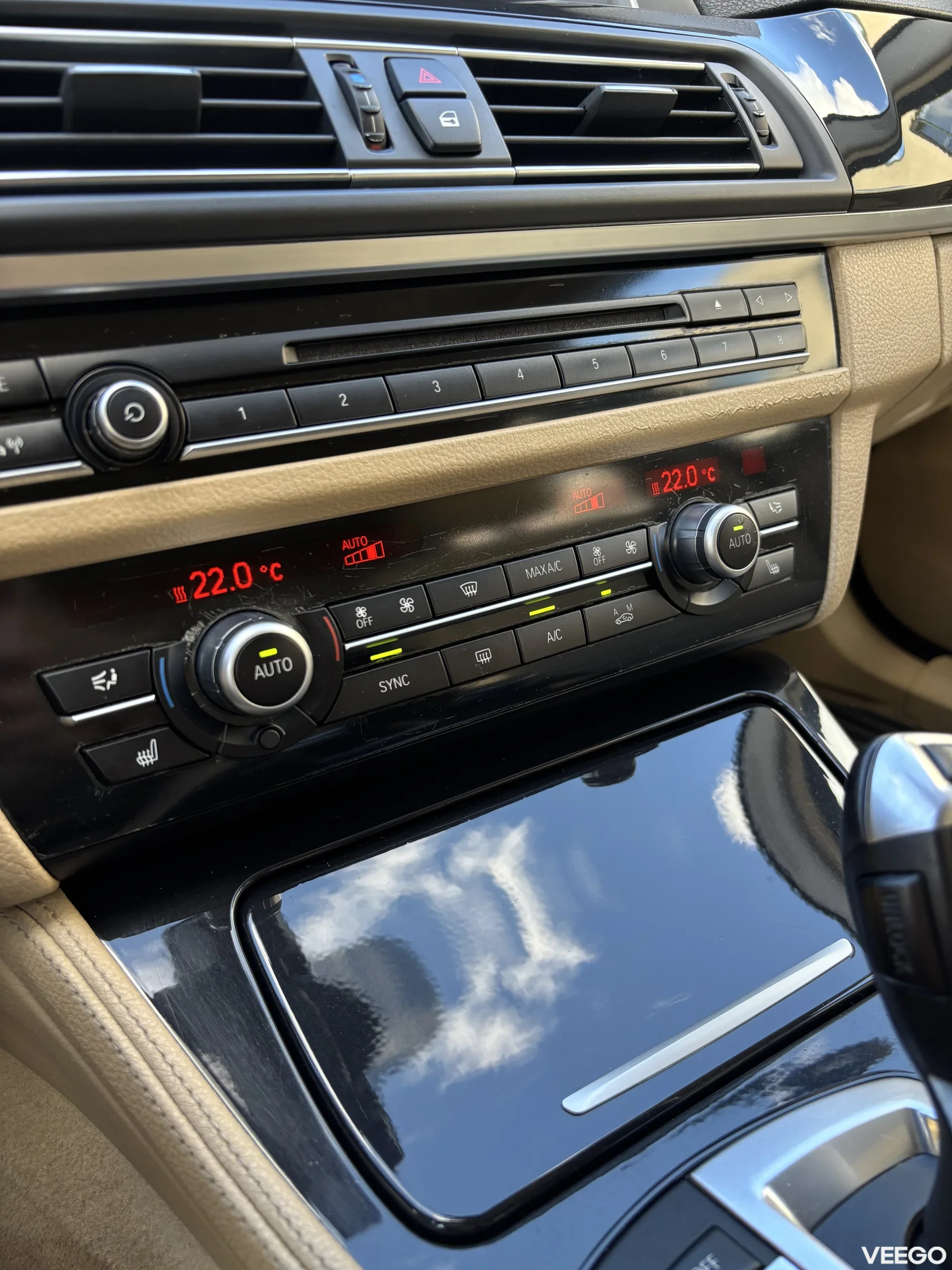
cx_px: 476
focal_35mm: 26
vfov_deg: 67.3
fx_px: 953
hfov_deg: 53.1
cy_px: 635
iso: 125
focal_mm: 5.96
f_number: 1.6
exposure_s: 1/87
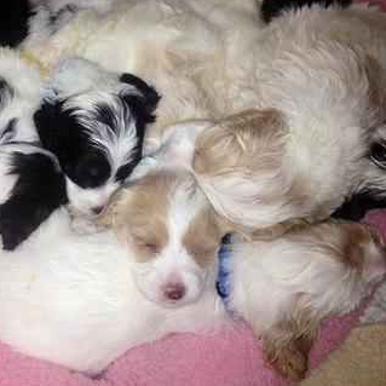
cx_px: 79
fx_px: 782
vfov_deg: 27.5
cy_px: 127
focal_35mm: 62
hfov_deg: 27.2
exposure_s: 1/20
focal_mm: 4.28
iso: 50
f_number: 2.4
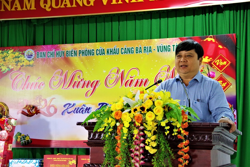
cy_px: 84
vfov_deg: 18.9
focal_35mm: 72
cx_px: 125
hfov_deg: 28.1
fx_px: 500
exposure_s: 1/100
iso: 3200
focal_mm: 48
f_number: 4.5
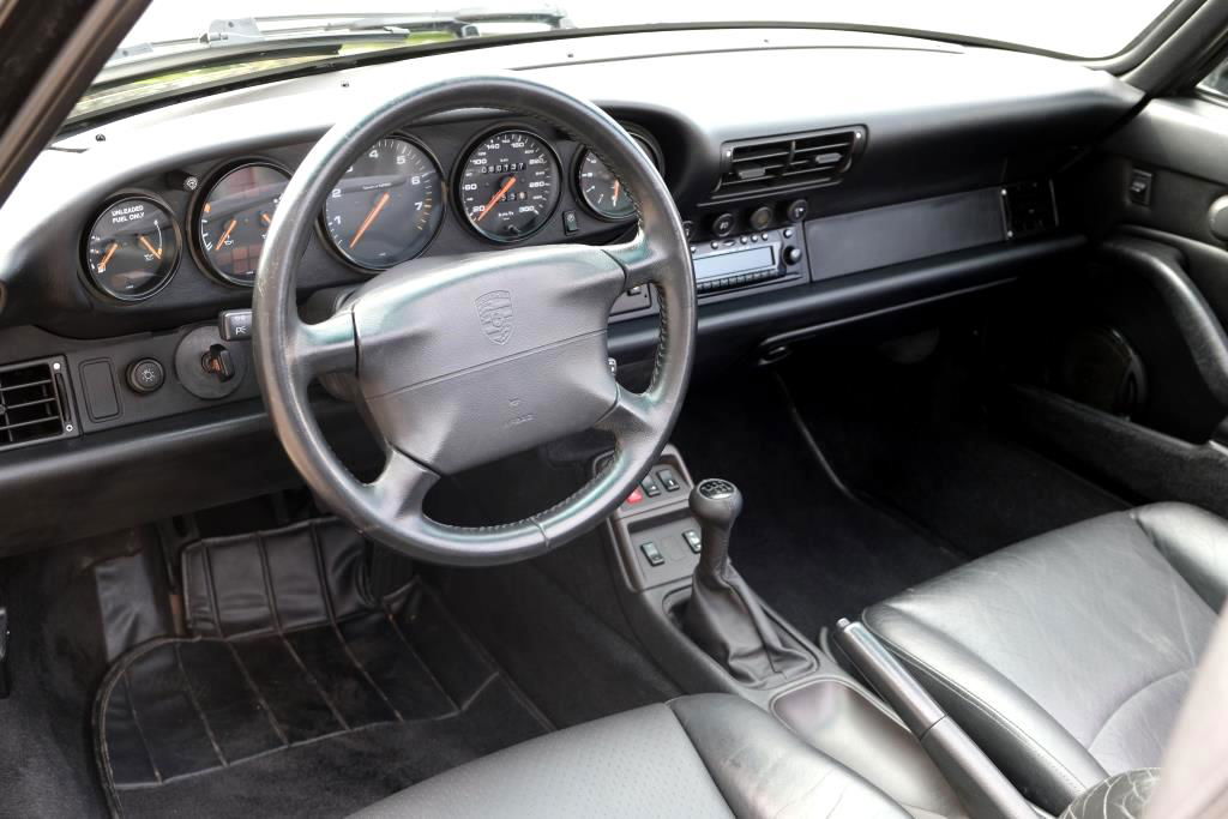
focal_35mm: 42
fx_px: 1433
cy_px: 410
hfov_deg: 46.4
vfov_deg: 31.9
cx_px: 614
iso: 200
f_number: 3.2
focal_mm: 27.7
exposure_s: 1/60
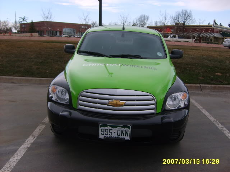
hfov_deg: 52.6
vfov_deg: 40.7
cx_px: 115
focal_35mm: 35
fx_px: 233
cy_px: 86
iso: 50
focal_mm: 5.8
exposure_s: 1/350
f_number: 2.8
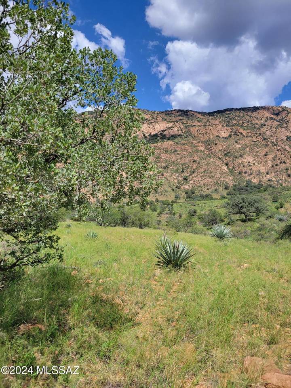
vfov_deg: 67.3
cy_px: 194
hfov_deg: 53.1
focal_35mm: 26
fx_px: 291
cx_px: 146
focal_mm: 5.4
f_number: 1.8
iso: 40
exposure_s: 1/2782
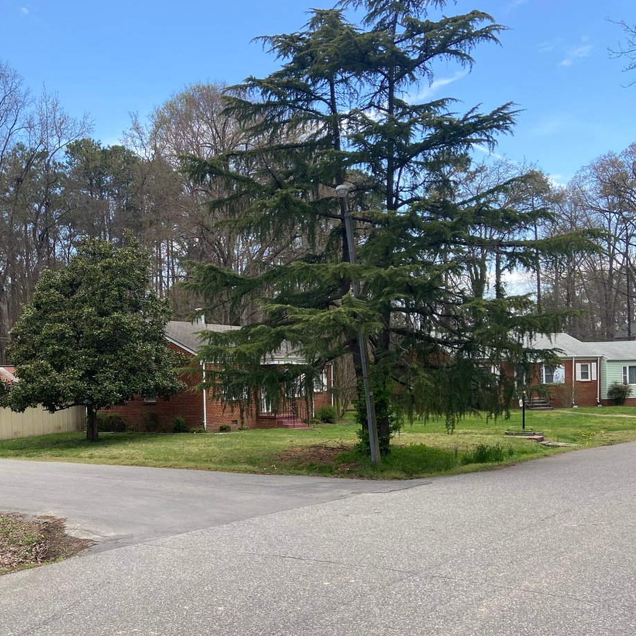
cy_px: 387
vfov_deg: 43.6
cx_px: 197
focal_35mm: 38
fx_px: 790
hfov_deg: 43.1
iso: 32
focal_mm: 4.25
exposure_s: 1/481
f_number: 1.8
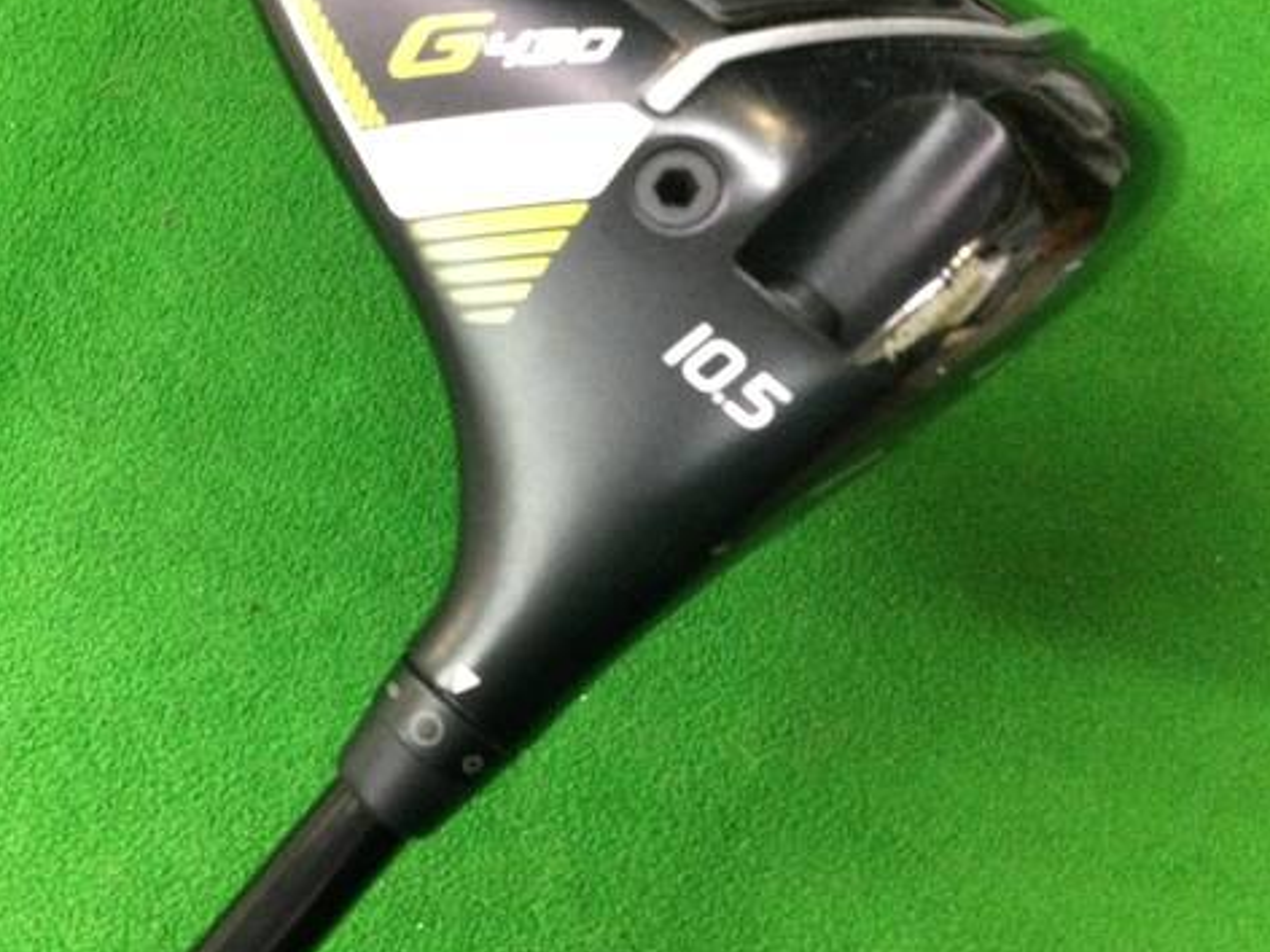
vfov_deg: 34.3
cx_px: 463
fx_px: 1541
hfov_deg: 44.4
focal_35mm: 42
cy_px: 530
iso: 200
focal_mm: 3.3
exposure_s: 1/30
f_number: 2.4
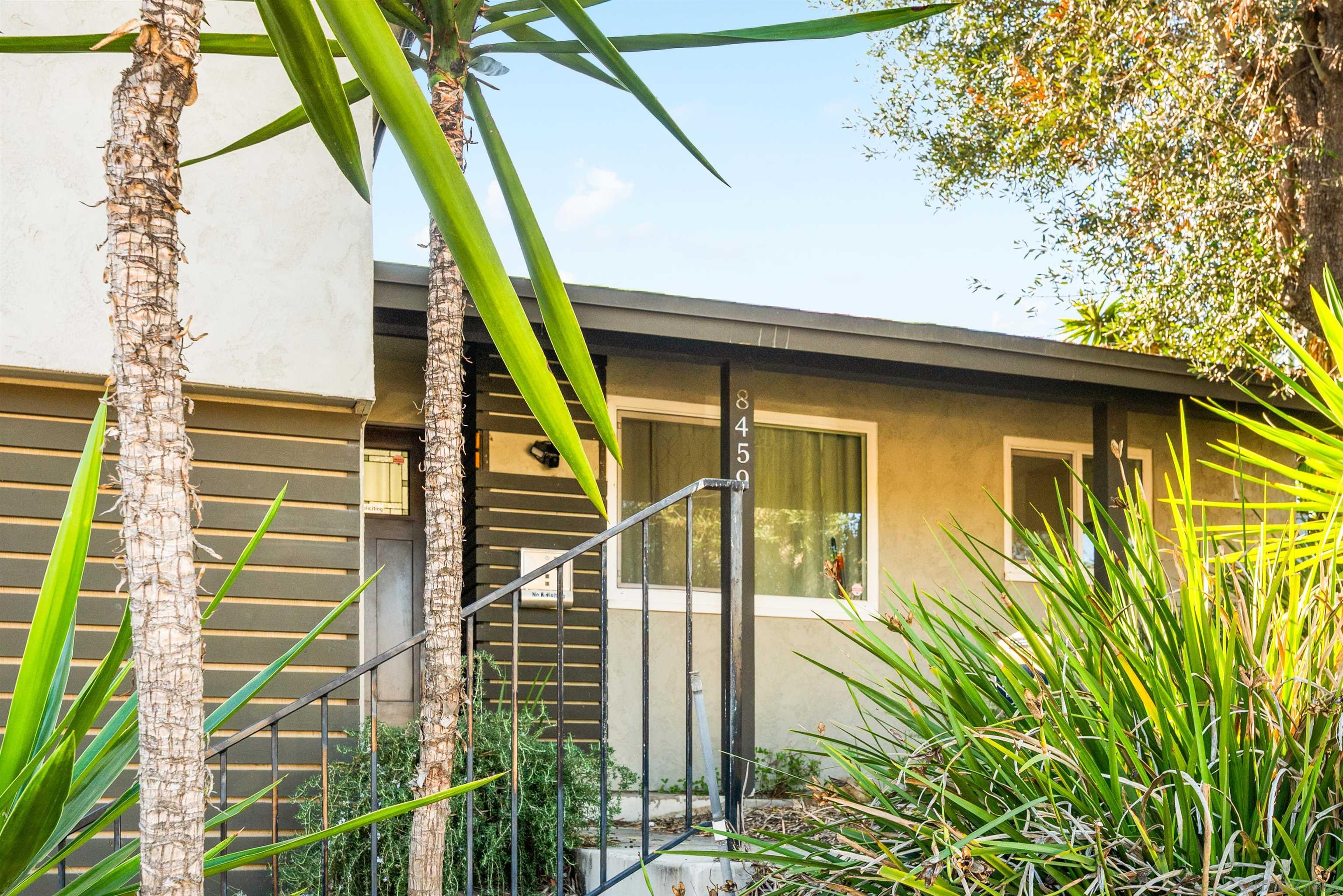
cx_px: 672
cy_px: 448
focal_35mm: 36
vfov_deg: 36.9
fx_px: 1343
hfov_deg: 53.1
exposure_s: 1/125
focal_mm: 24
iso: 160
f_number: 8
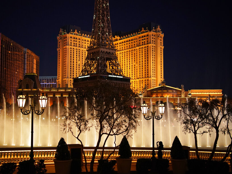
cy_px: 94
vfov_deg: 34.3
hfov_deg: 44.7
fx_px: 281
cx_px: 98
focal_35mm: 42
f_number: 2.5
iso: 2500
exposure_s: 1/200
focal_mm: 35
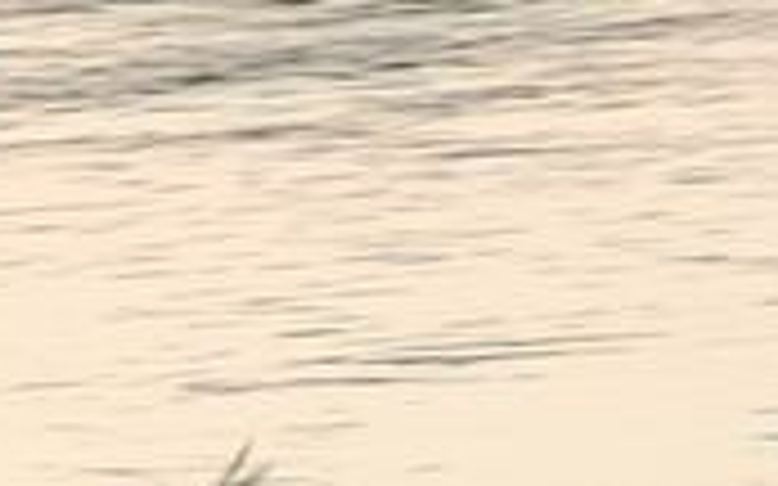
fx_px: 32939
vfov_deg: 0.8
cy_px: 1181
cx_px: 9
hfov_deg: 1.4
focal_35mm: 1554
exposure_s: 1/250
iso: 400
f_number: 10
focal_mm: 220
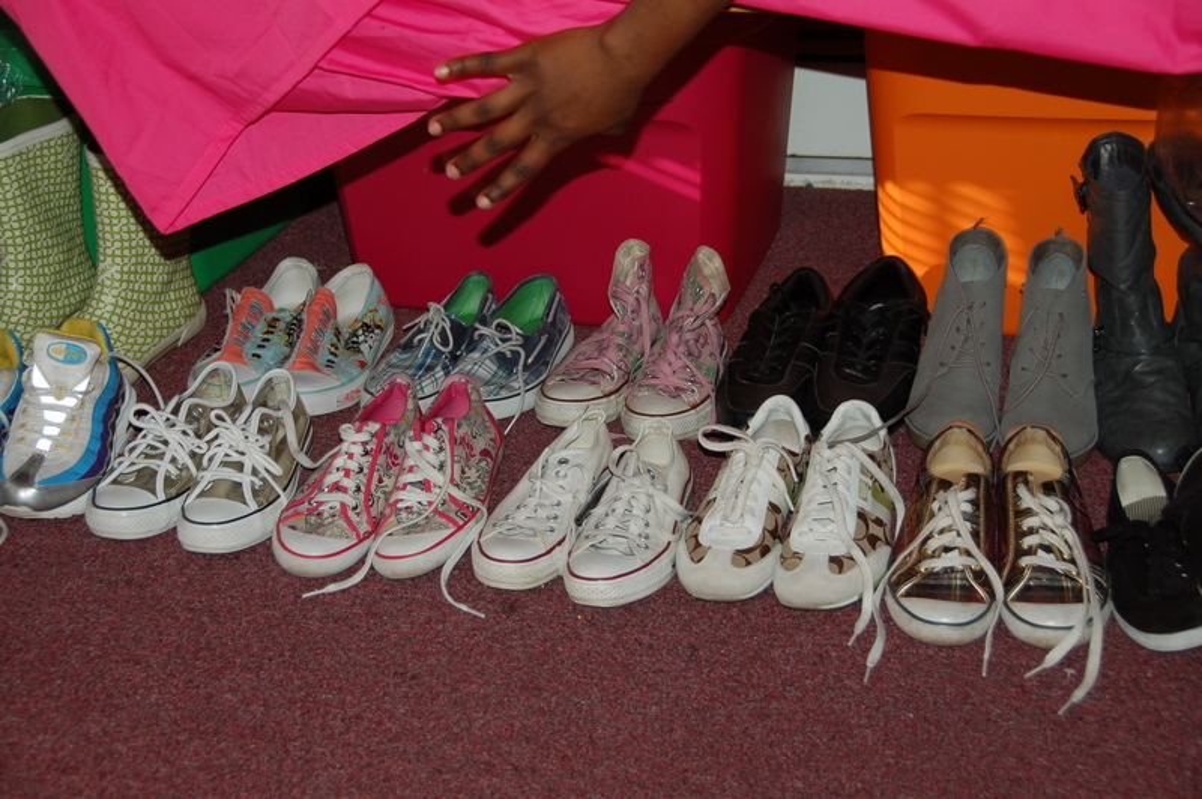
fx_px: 2402
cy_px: 400
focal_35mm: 72
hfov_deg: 28.1
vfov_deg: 18.9
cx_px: 601
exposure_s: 1/60
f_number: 4.8
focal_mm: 48
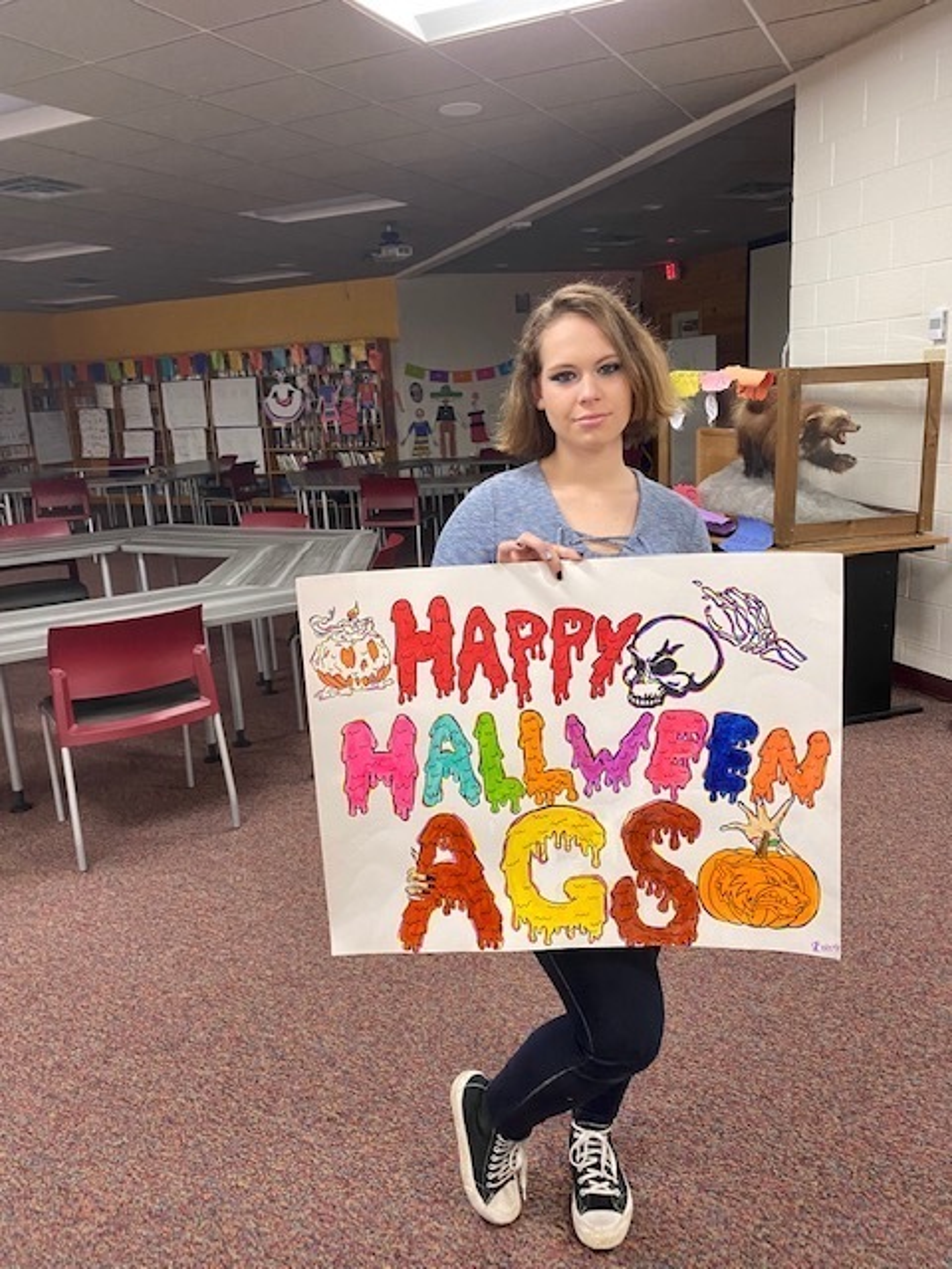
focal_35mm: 26
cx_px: 476
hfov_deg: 53.1
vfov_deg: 67.3
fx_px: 953
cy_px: 634
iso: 200
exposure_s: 1/60
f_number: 1.8
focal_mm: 4.25
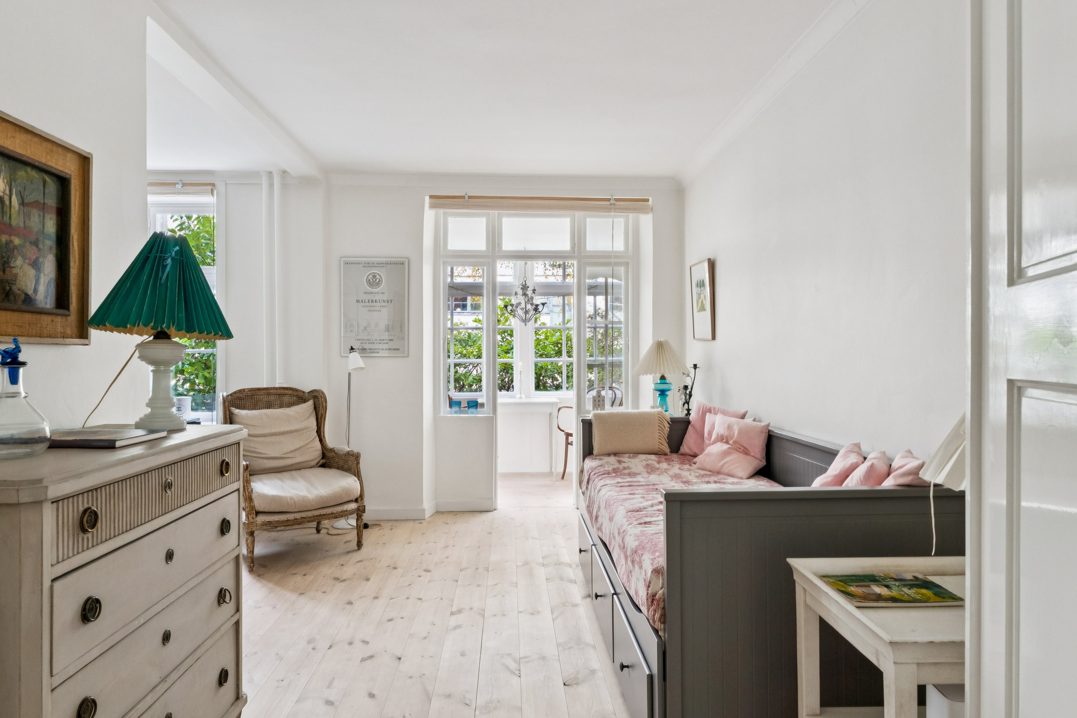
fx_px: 671
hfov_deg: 77.5
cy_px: 352
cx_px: 536
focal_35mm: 22
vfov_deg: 56.3
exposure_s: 1/5
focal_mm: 13.6
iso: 250
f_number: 7.1
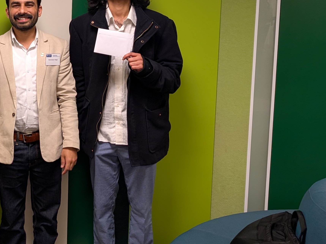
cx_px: -13
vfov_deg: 25.4
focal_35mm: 57
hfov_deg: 30.9
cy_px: 66
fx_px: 537
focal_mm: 6.9
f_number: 1.68
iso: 130
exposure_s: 1/25
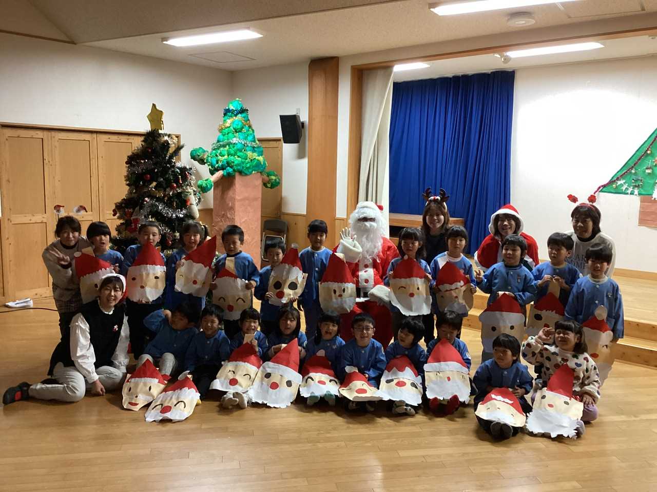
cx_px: 328
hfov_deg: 58.4
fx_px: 588
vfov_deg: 45.4
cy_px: 246
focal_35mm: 31
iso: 200
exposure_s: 1/50
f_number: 2.4
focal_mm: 3.3
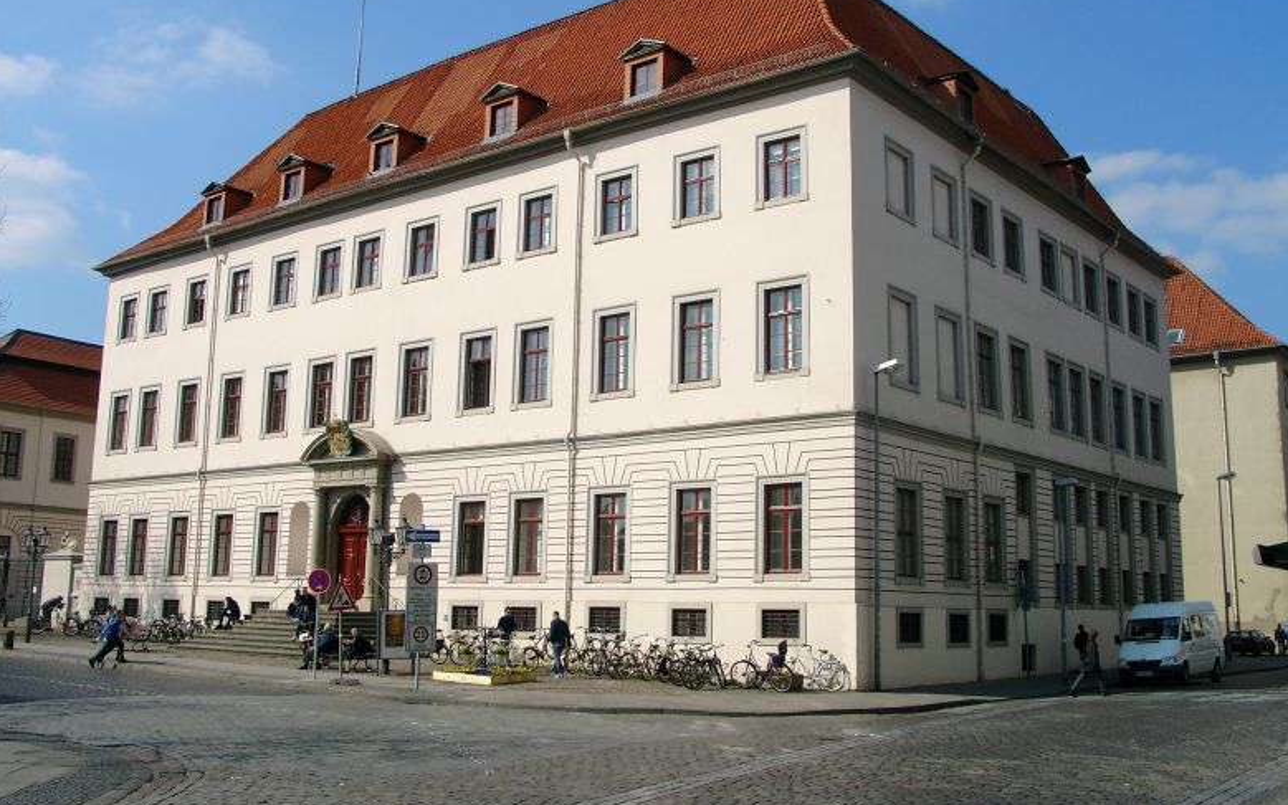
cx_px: 630
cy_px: 316
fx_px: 1299
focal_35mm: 37
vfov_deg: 34.3
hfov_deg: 52.7
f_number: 5.6
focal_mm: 7.13
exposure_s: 1/626
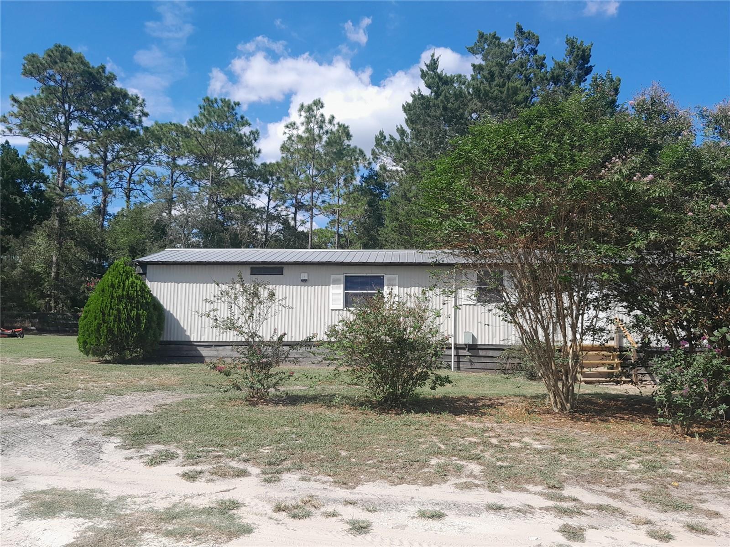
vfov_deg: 51.4
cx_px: 365
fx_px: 569
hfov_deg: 65.3
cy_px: 274
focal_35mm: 27
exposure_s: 1/394
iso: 40
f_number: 1.8
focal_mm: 4
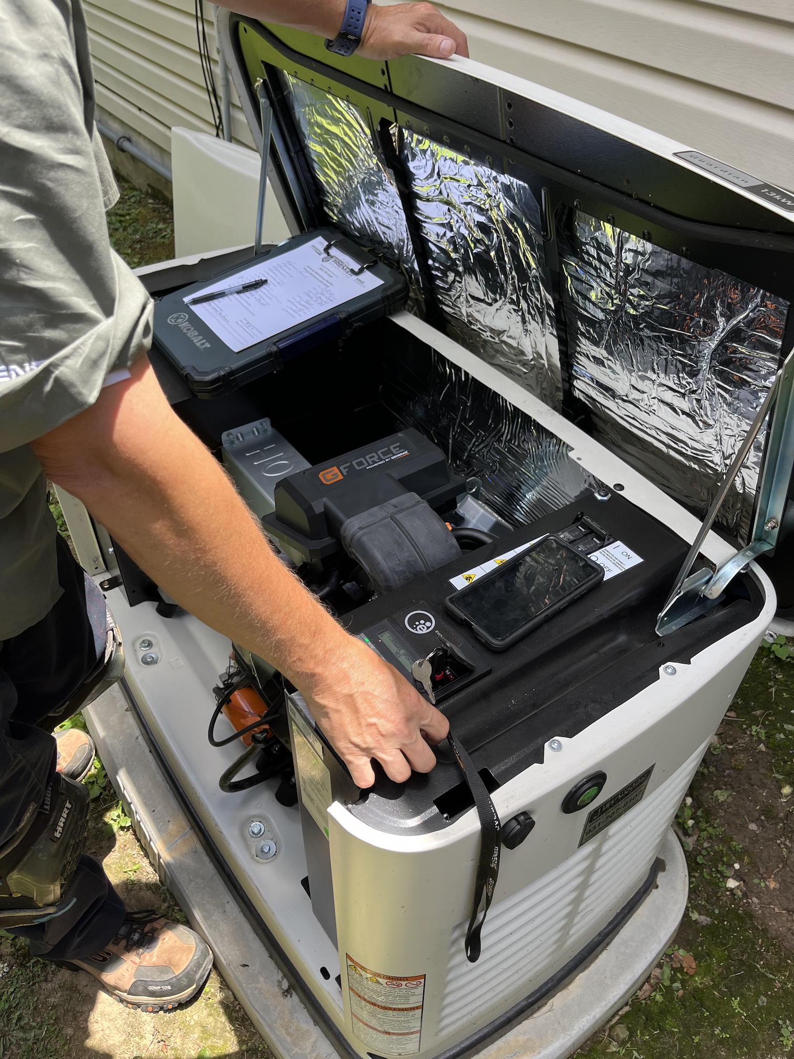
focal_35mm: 26
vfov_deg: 67.3
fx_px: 795
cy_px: 530
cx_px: 397
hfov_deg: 53.1
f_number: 1.6
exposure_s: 1/566
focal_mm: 5.1
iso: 50
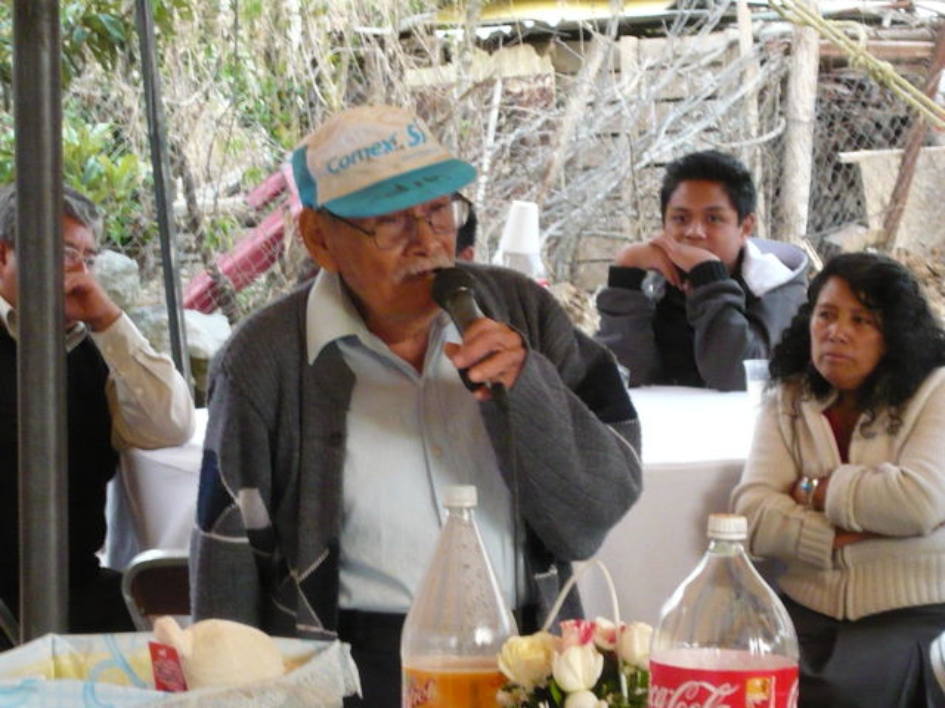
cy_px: 354
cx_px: 472
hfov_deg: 12.3
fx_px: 4368
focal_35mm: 160
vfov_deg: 9.3
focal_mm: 16.5
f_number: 5.1
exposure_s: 1/13
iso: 400
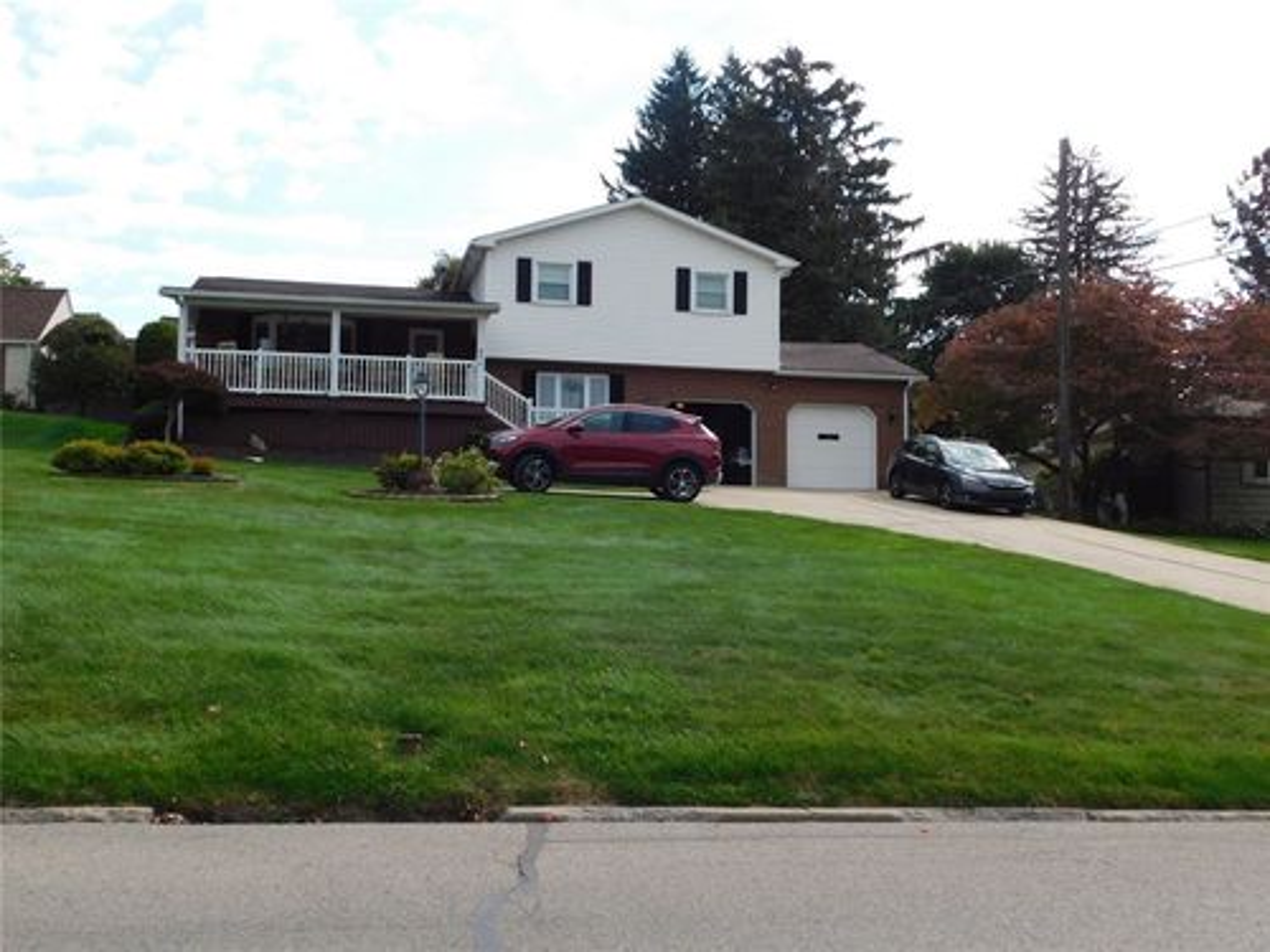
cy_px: 476
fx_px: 1321
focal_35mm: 36
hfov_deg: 51.4
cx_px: 635
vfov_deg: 39.7
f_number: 3.5
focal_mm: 6.3
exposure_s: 1/1000
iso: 125
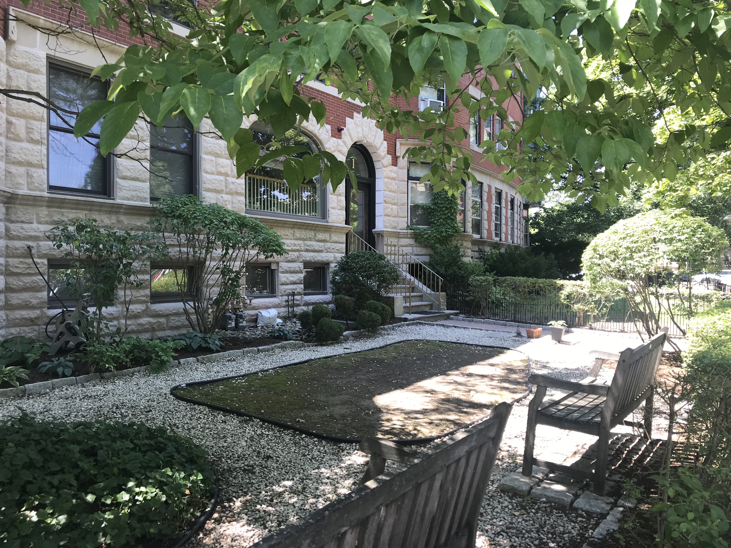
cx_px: 366
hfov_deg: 63.4
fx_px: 591
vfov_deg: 49.7
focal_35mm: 28
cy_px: 274
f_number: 1.8
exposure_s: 1/144
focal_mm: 3.99
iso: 20
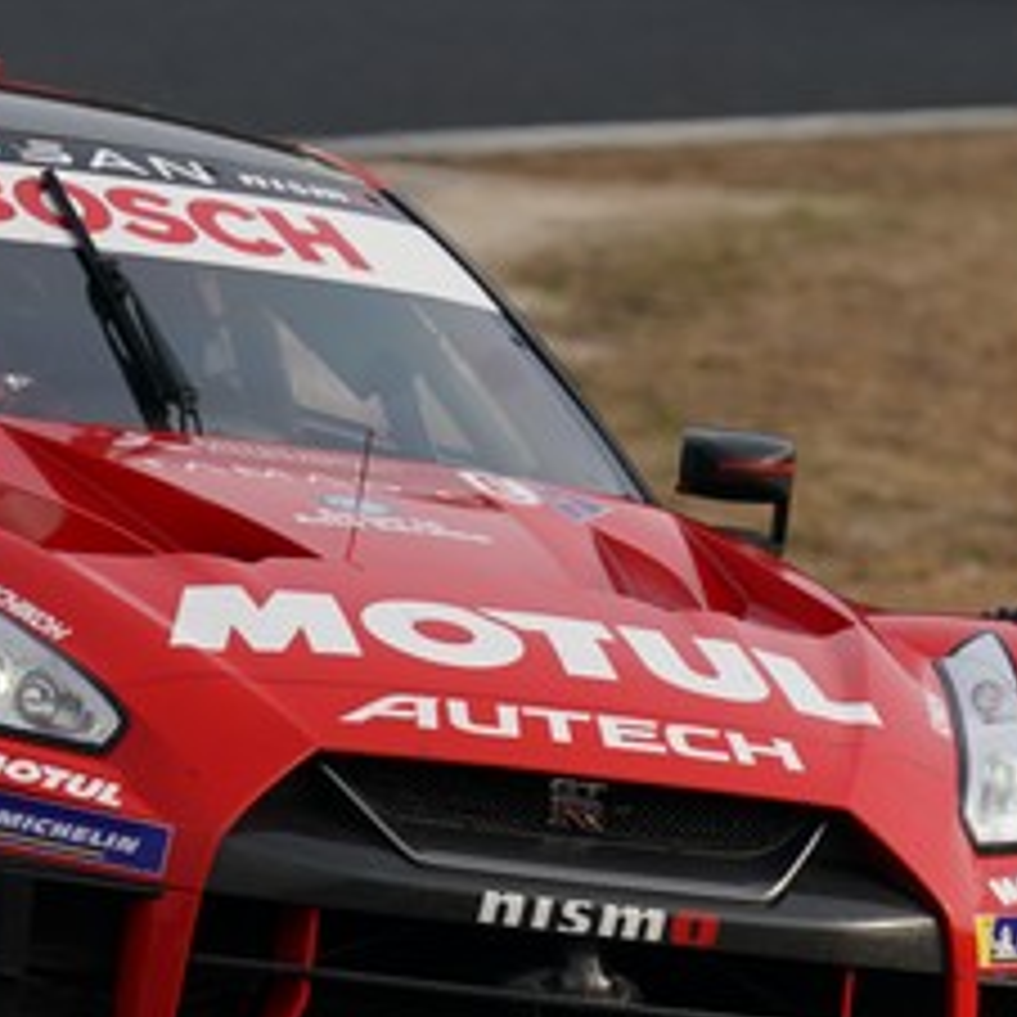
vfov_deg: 1.3
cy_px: 765
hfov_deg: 1.3
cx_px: 40
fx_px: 43211
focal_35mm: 1300
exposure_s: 1/800
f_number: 6.3
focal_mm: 481
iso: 200
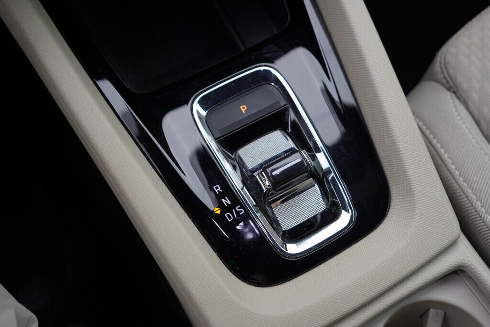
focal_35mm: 36
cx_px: 245
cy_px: 164
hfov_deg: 53.1
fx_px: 490
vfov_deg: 36.9
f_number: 3.2
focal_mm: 24
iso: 125
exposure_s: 1/50
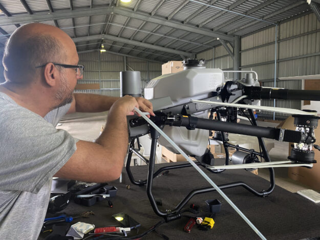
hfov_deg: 67.3
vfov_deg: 53.1
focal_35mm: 26
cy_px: 120
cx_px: 160
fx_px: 240
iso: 80
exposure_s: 1/50
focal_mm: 4.25
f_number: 1.8
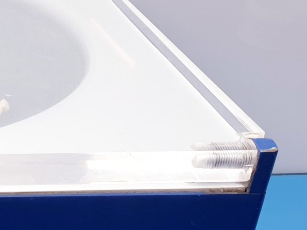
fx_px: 852
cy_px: 207
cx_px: -161
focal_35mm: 96
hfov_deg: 18.1
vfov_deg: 15.2
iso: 50
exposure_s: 1/50
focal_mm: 4.3
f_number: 2.4
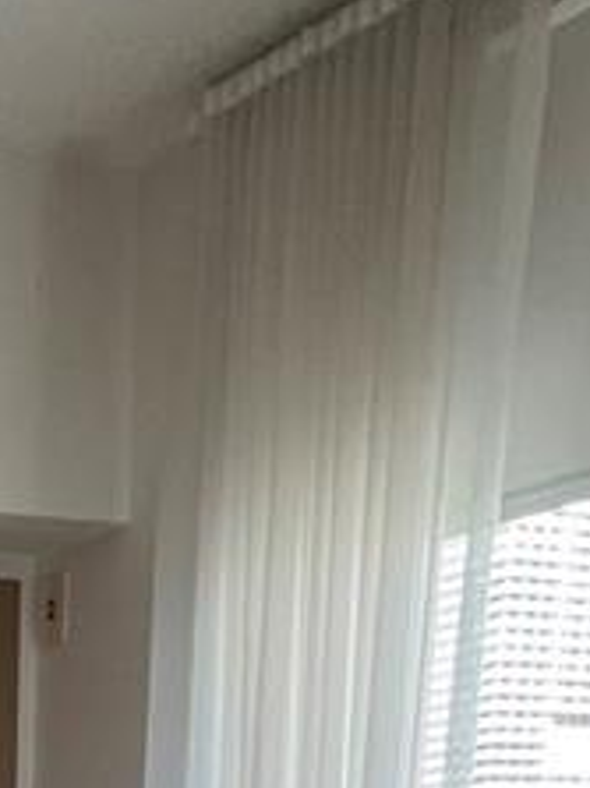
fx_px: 1592
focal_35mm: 70
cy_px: 1534
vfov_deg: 18.8
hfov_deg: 18.1
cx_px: -364
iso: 64
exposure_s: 1/120
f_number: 1.8
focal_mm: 1.57
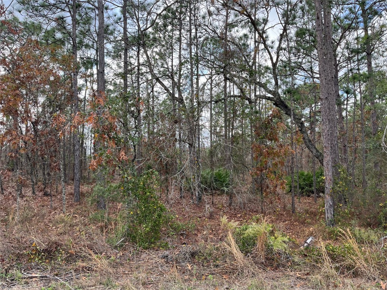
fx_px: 291
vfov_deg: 53.1
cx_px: 194
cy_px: 145
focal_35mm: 26
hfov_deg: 67.3
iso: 50
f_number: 1.6
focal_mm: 5.1
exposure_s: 1/625
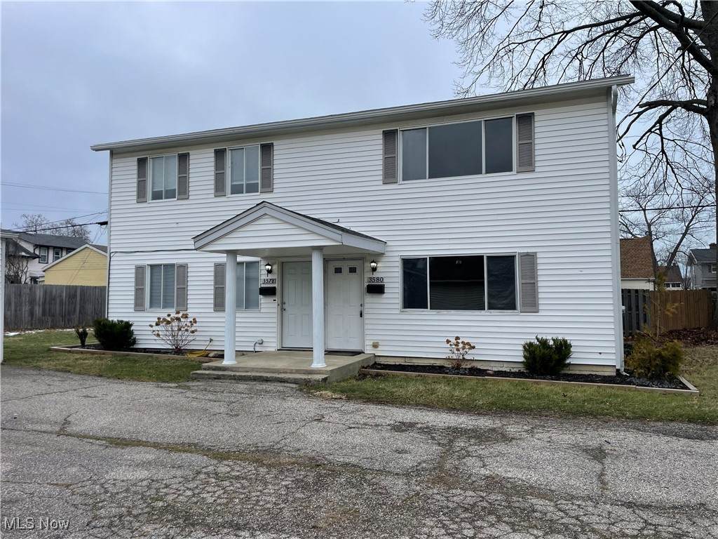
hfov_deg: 67.3
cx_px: 359
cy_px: 270
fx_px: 539
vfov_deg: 53.1
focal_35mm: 26
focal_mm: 4.2
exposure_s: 1/1984
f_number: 1.6
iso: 32
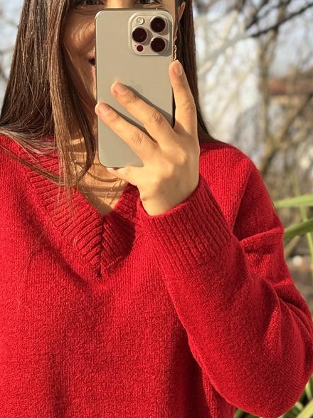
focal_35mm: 109
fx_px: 1315
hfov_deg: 13.6
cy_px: 329
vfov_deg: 17.9
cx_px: 110
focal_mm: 6.76
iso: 64
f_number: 1.78
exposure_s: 1/379
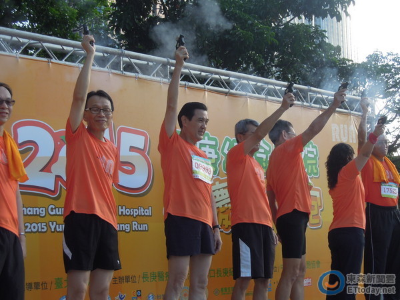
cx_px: 200
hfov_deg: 27.8
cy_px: 150
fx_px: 809
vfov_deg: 21.0
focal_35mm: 70
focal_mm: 12.5
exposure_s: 1/200
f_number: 4.5
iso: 160
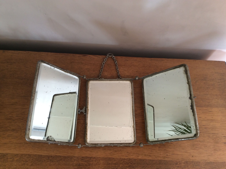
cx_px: 113
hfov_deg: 56.9
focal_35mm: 32
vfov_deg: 44.1
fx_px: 209
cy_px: 84
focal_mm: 3.3
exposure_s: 1/25
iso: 32
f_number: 2.4
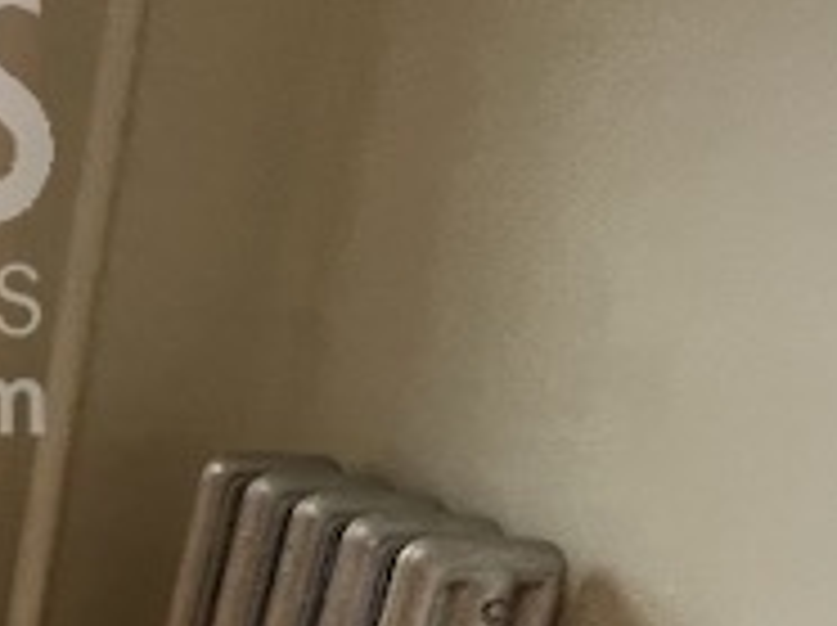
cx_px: -828
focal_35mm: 56
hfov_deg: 19.4
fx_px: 1352
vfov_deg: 26.0
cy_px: 324
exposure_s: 1/120
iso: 100
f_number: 1.8
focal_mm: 1.57
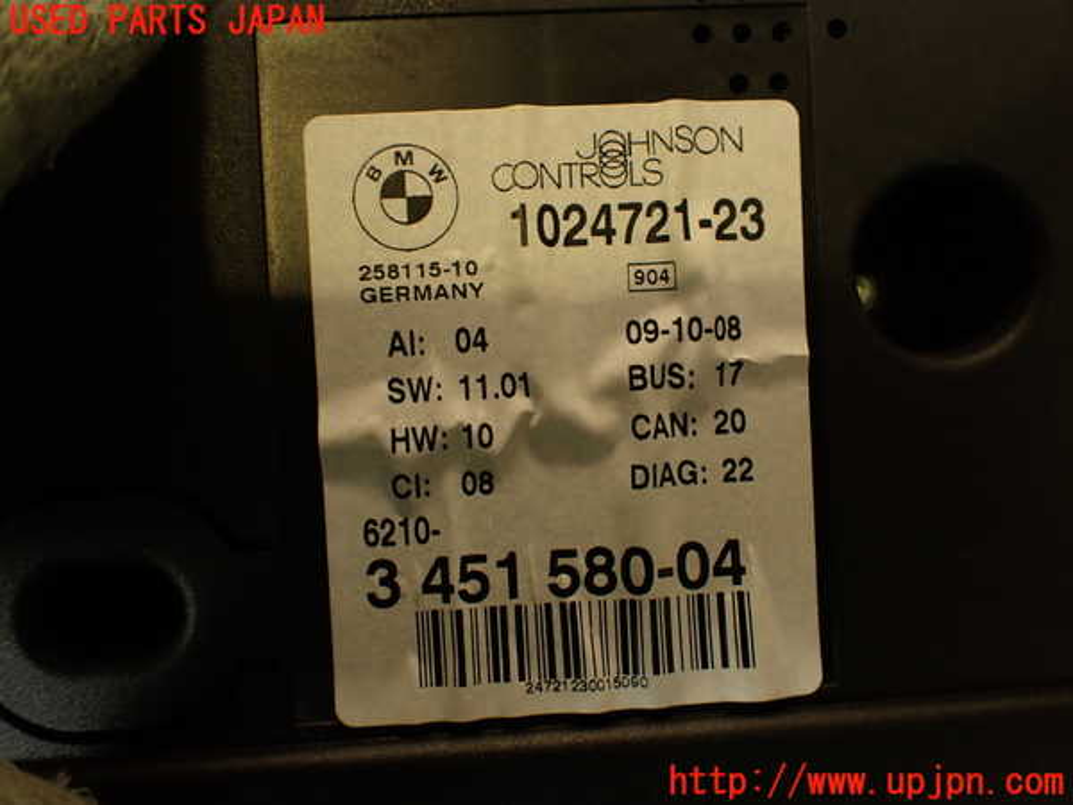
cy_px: 402
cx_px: 536
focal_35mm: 32
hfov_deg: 56.8
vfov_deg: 44.2
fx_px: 992
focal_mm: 5.79
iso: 160
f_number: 2.4
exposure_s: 1/60
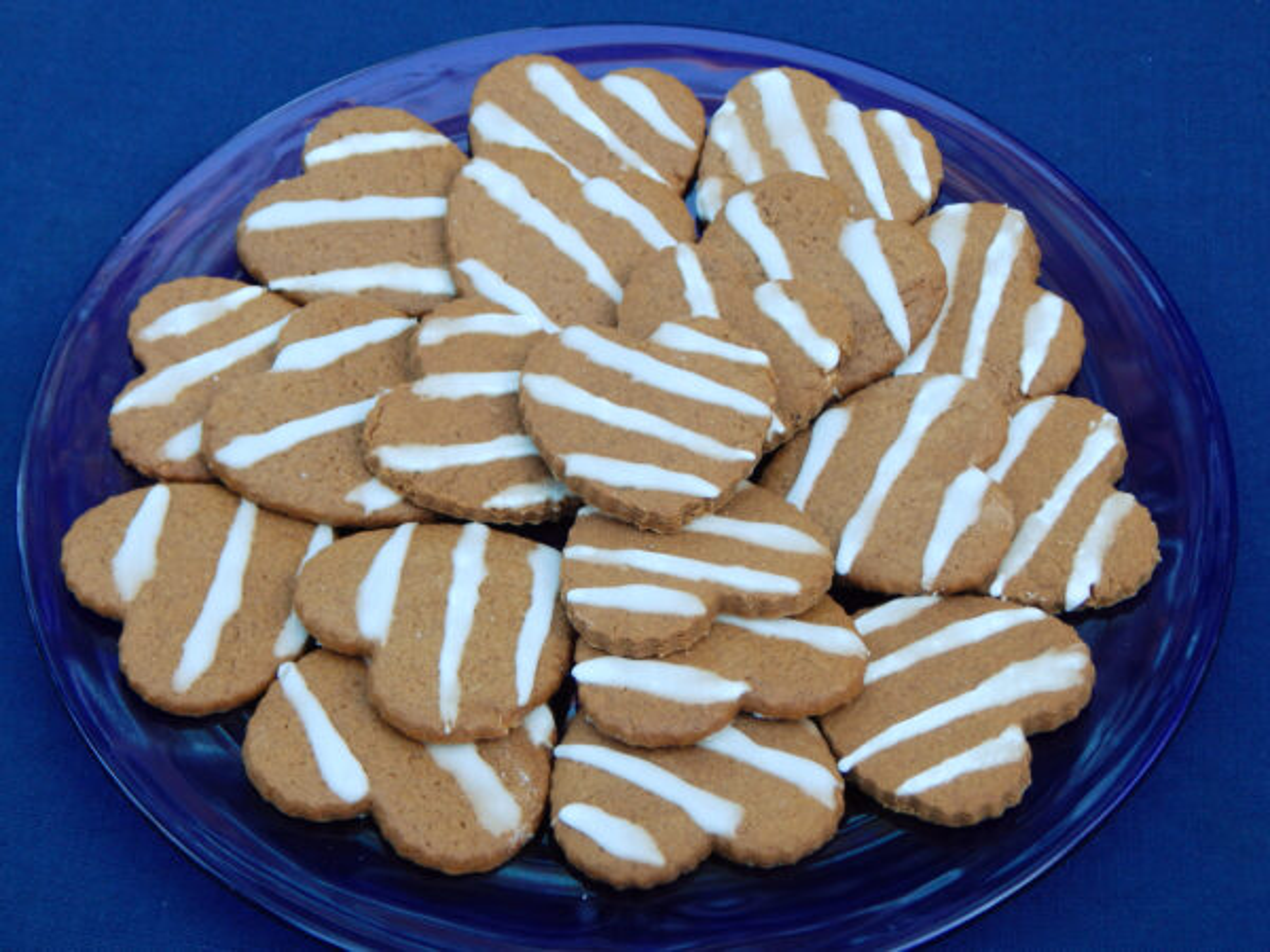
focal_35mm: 61
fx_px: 2238
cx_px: 635
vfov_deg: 24.0
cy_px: 476
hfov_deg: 31.7
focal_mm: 10.9
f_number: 4
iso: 200
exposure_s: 1/30
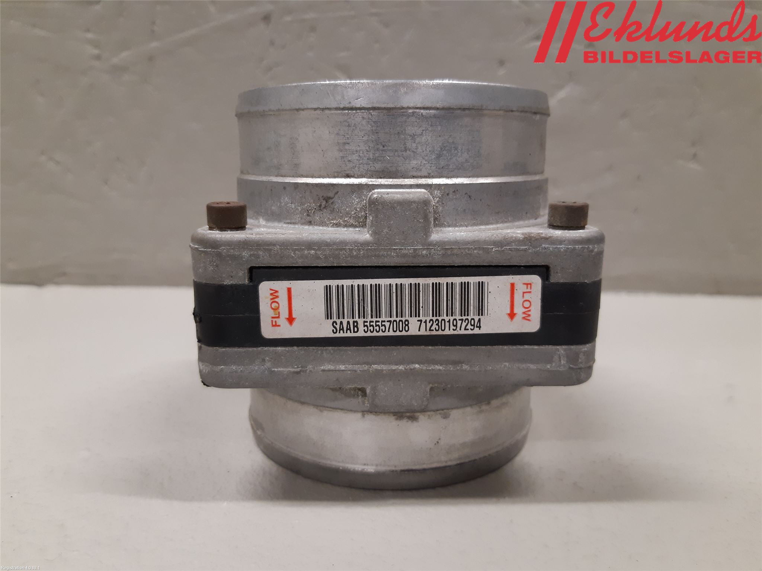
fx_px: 572
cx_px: 381
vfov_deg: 53.1
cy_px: 286
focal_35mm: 26
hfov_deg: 67.3
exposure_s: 1/50
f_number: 1.7
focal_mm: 3.93
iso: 160
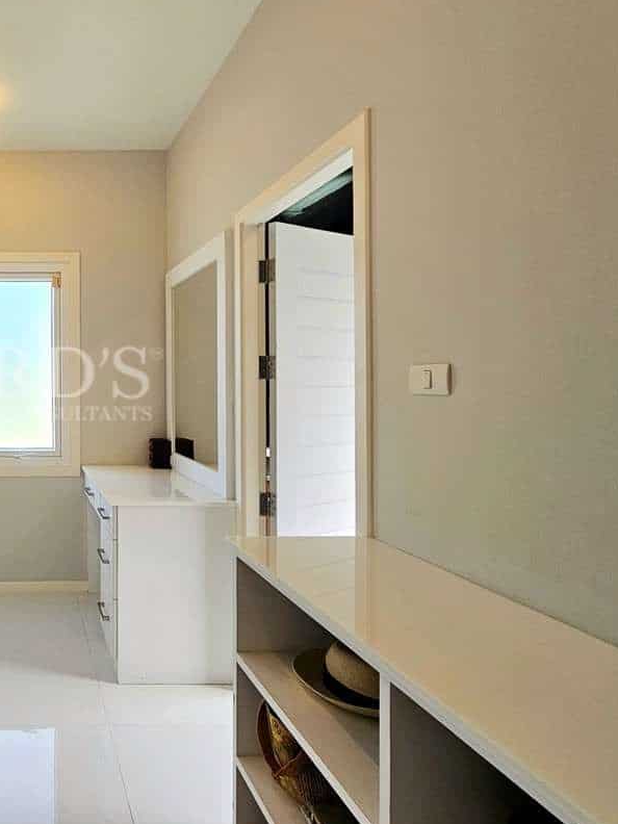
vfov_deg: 78.8
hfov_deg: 52.0
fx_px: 500
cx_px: 14
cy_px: 372
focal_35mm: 21
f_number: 2.2
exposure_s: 1/50
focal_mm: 2.2
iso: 125
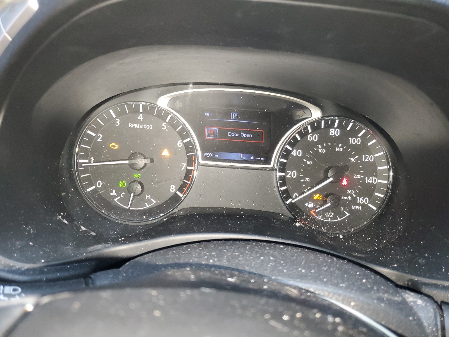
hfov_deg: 67.3
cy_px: 168
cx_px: 224
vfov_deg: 53.1
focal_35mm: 26
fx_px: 337
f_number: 1.5
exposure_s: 1/40
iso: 323
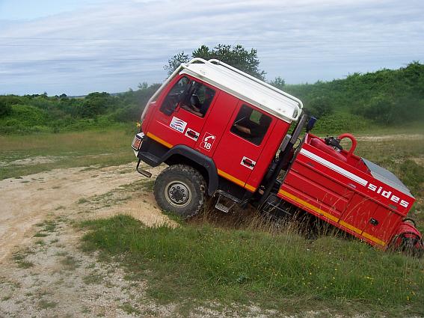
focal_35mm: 34
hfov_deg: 54.0
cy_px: 159
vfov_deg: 41.8
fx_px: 416
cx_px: 212
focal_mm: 5.6
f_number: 5.6
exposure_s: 1/500
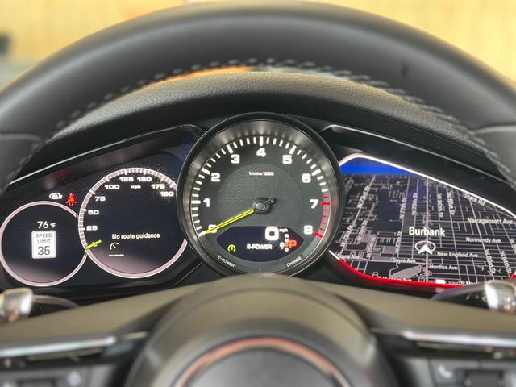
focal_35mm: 48
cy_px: 194
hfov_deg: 39.7
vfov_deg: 30.3
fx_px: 716
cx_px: 258
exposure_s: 1/40
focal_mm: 6.86
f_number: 1.78
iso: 250
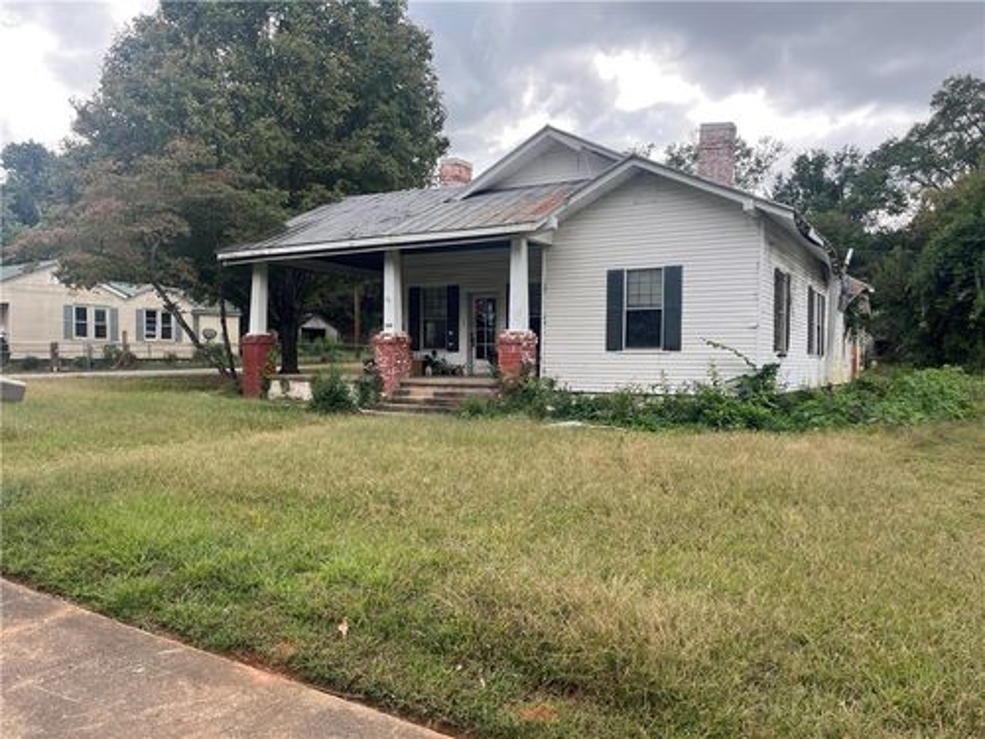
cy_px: 370
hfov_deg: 67.3
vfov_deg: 53.1
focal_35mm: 26
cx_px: 492
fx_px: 740
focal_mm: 5.1
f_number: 1.6
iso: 50
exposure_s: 1/552
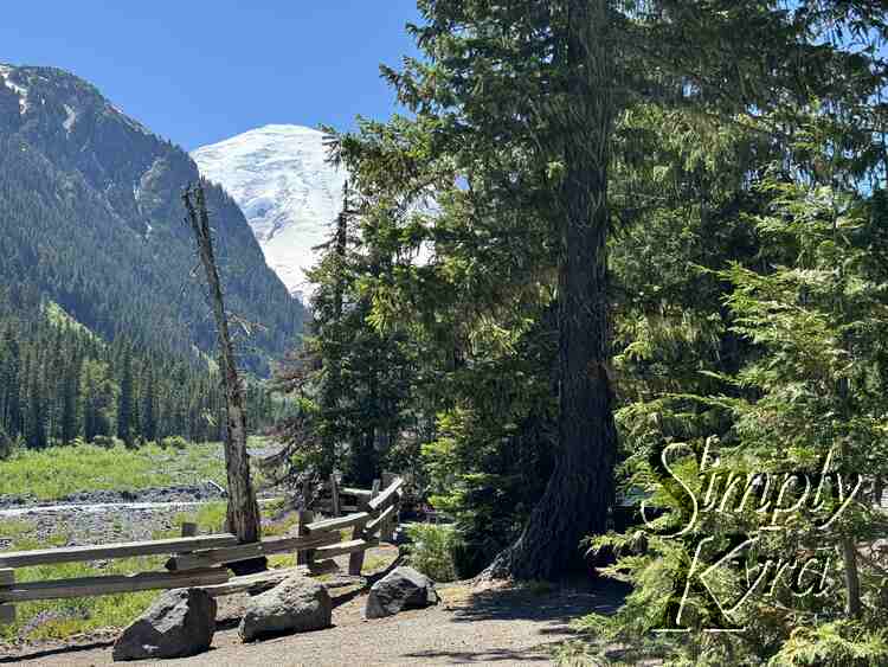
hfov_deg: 39.6
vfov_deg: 30.3
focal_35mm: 48
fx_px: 1232
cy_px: 334
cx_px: 444
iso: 64
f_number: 1.78
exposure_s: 1/1339
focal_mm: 6.76
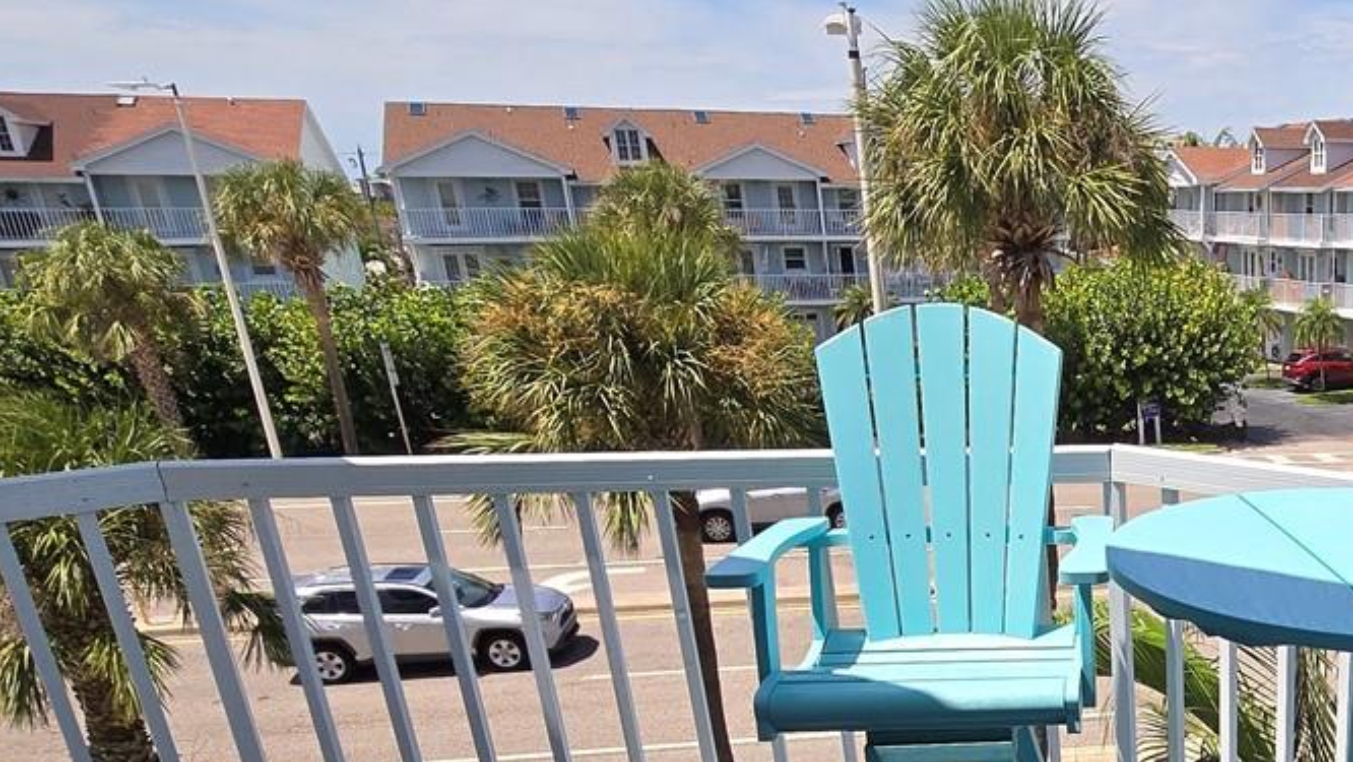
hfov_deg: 49.8
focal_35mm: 34
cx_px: 1282
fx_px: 1220
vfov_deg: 32.4
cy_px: 729
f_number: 2.2
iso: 50
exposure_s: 1/2111
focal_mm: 2.2
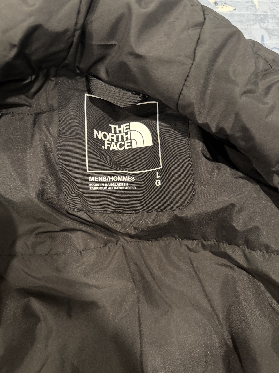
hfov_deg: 56.8
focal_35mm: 24
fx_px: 258
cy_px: 186
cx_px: 140
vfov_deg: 71.6
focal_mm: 6.76
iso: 1000
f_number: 1.78
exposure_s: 1/30
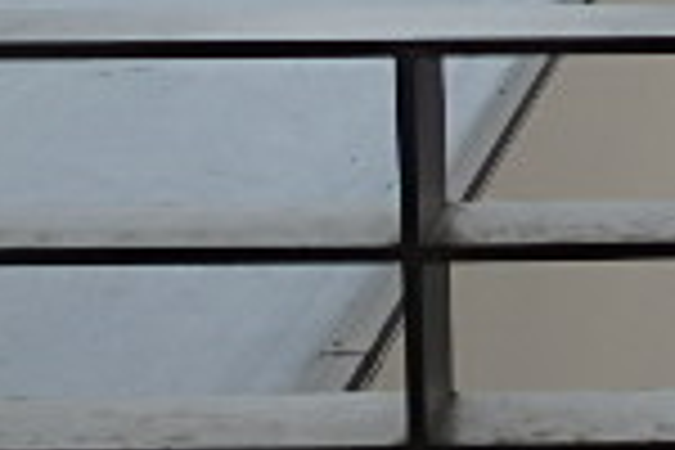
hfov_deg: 19.3
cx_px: 999
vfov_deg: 13.2
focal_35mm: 93
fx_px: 1744
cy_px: -369
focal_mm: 3.7
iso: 125
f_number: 3.5
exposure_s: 1/320
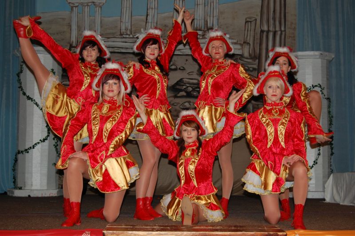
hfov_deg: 35.1
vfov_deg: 23.7
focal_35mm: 57
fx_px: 562
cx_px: 178
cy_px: 118
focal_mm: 38
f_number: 4.8
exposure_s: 1/60
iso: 400
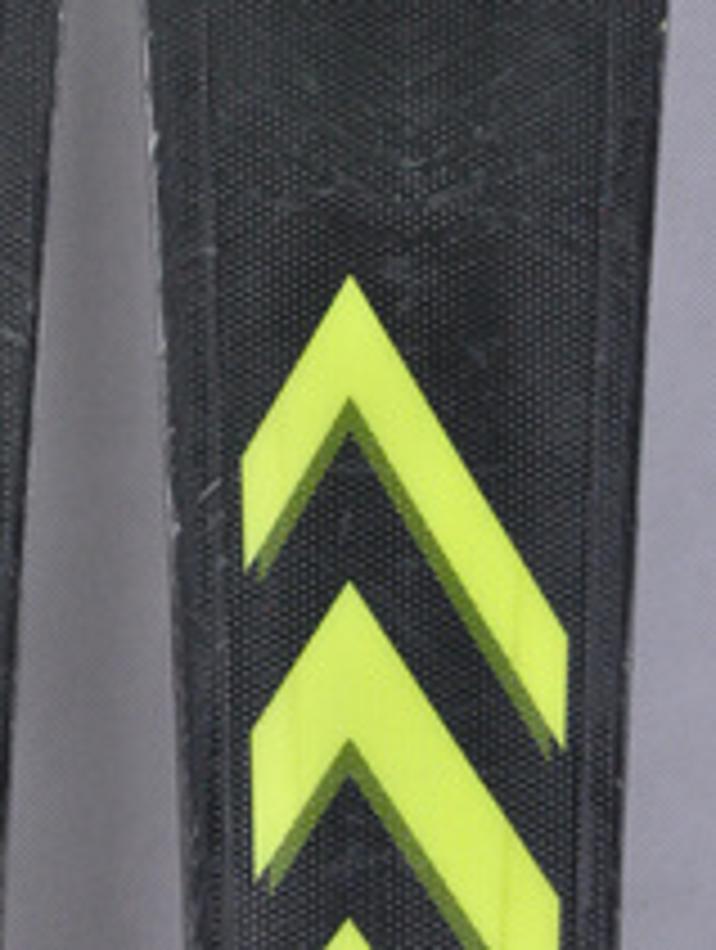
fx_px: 8854
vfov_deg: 6.1
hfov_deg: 4.6
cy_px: 365
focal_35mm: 322
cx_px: 101
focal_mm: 105
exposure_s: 1/125
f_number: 9.5
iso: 3200
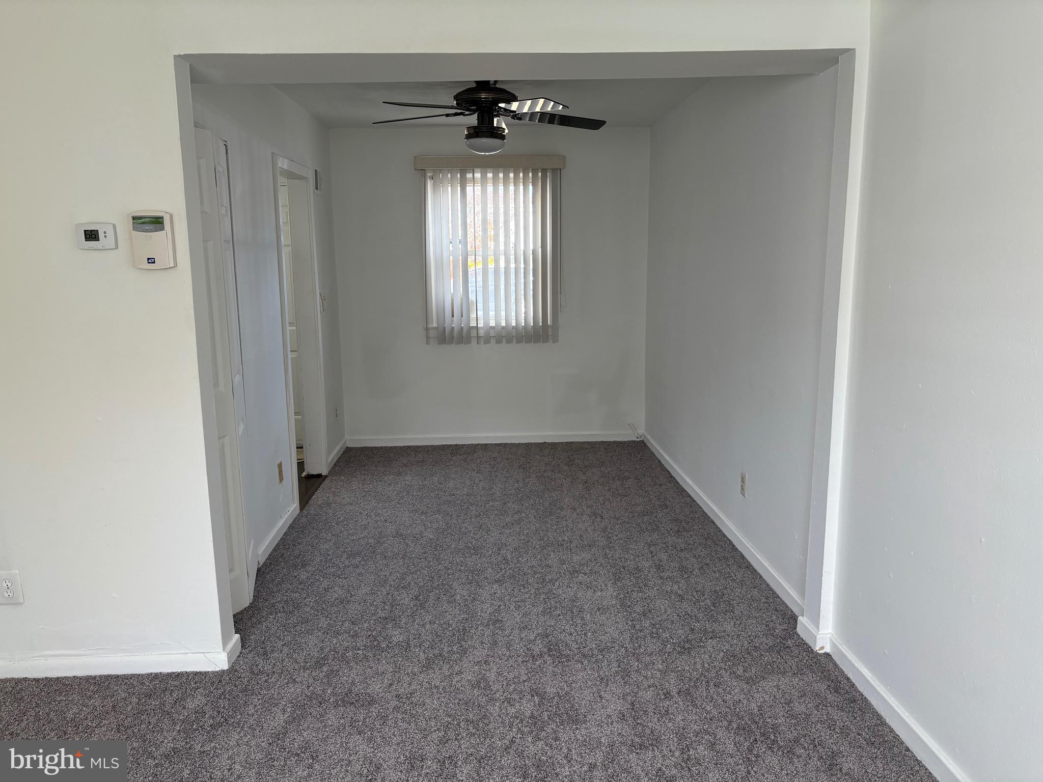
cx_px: 522
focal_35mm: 26
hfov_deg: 67.3
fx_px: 783
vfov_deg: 53.1
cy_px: 391
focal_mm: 5.96
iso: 100
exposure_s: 1/231
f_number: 1.6
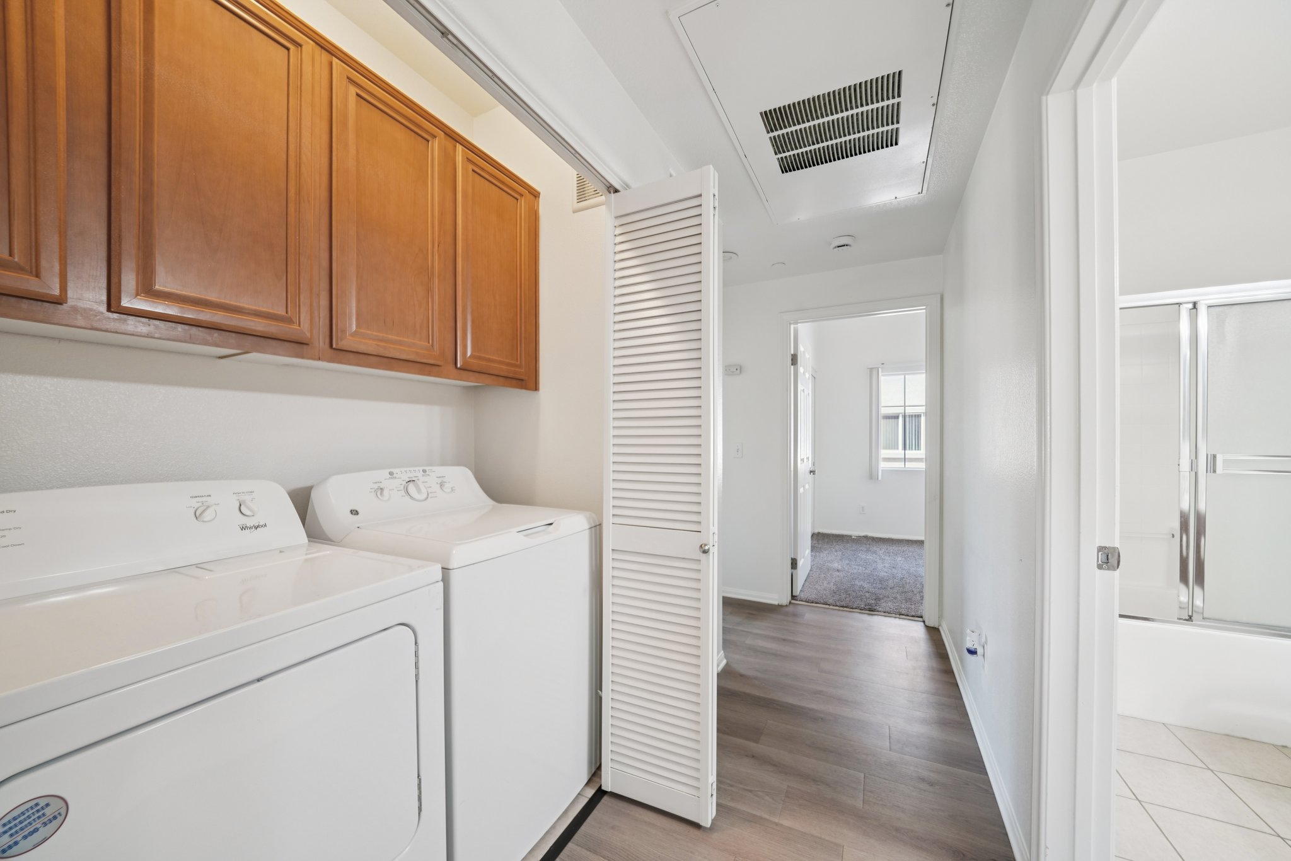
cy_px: 430
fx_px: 466
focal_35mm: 13
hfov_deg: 108.3
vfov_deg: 85.4
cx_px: 646
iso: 400
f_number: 8
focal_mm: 13
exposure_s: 1/13
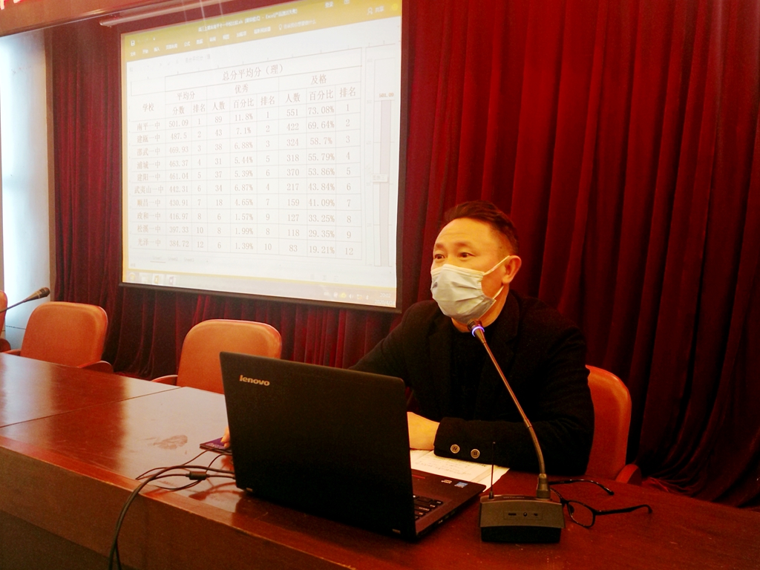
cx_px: 380
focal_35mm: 31
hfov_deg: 58.4
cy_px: 285
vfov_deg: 45.4
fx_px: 681
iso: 160
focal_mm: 3.95
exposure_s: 1/30
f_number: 2.2
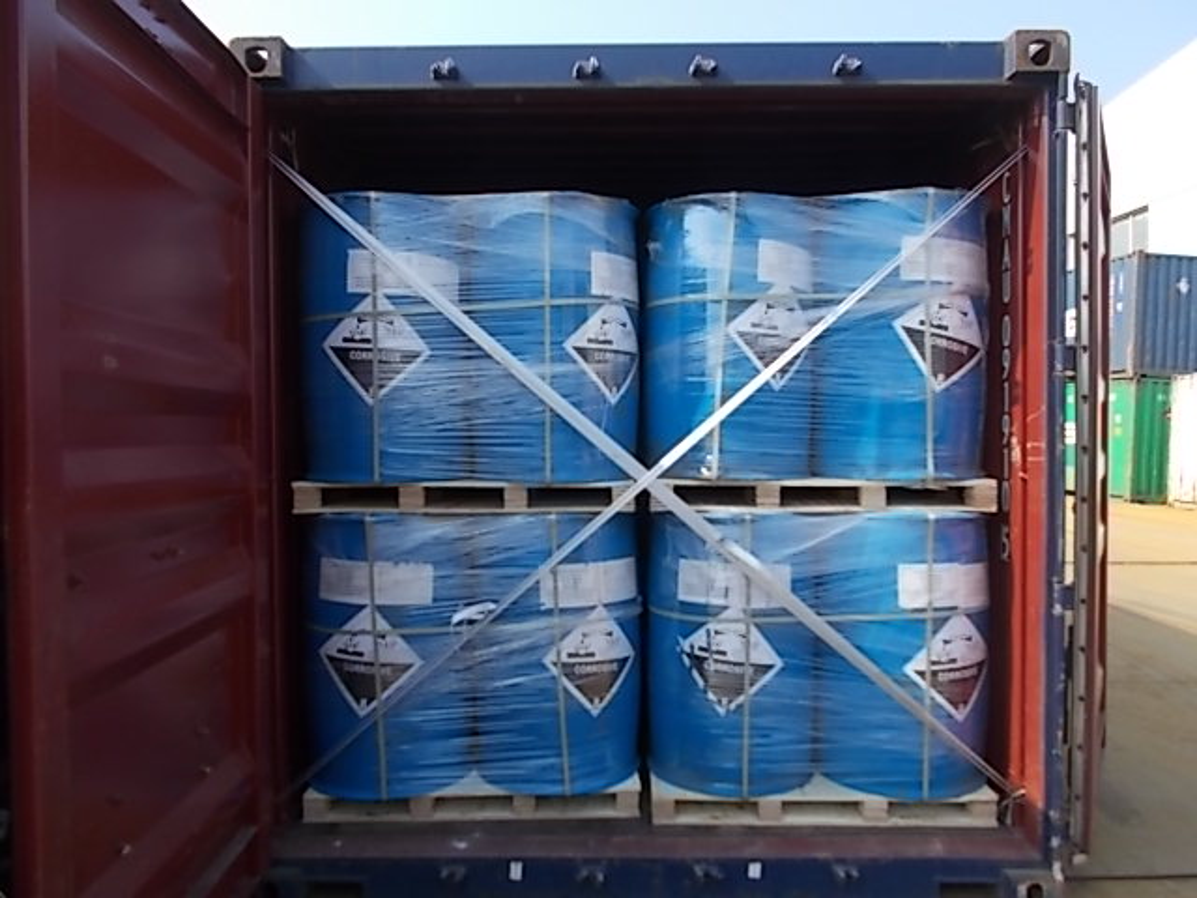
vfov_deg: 53.1
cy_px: 449
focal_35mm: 26
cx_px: 598
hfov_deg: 67.3
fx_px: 899
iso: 80
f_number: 3.2
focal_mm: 4.6
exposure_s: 1/400
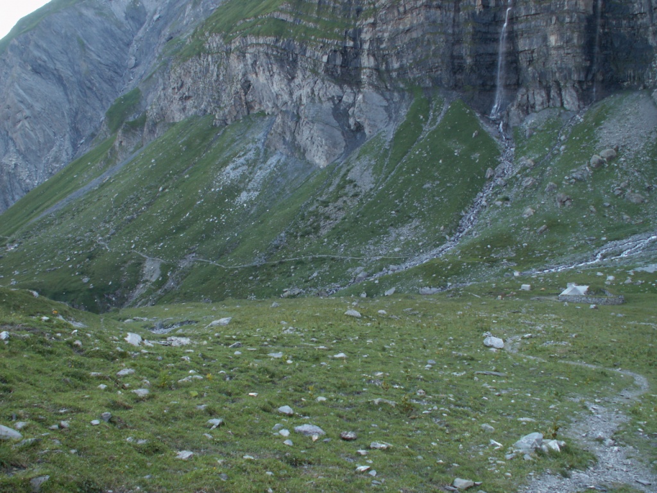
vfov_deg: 40.7
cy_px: 246
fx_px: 664
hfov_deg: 52.6
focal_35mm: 35
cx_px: 328
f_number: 3.2
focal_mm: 5.86
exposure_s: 1/30
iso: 50
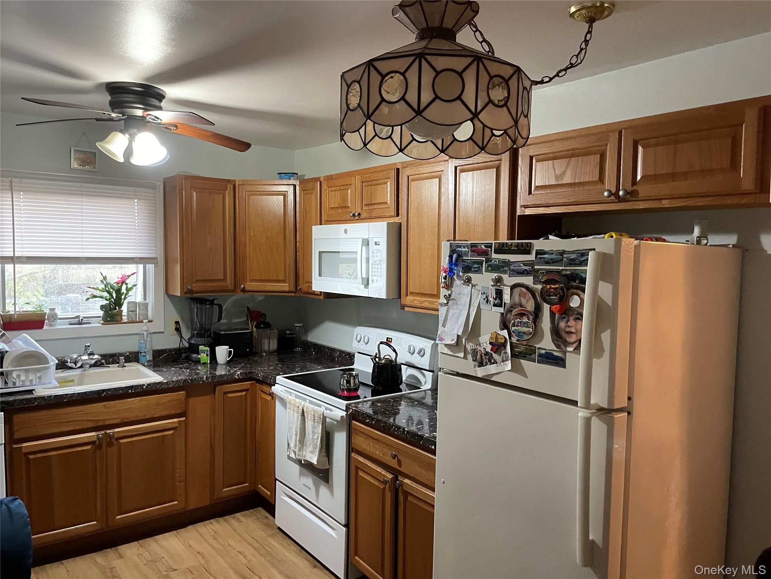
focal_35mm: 26
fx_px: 579
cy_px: 290
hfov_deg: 67.3
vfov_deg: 53.1
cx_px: 386
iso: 640
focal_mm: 4.2
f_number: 1.6
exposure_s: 1/30
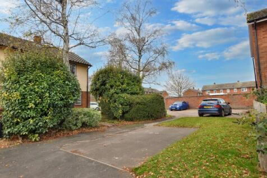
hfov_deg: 85.4
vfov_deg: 63.2
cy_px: 89
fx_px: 145
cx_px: 134
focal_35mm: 20
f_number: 6.3
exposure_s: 1/250
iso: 200
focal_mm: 13
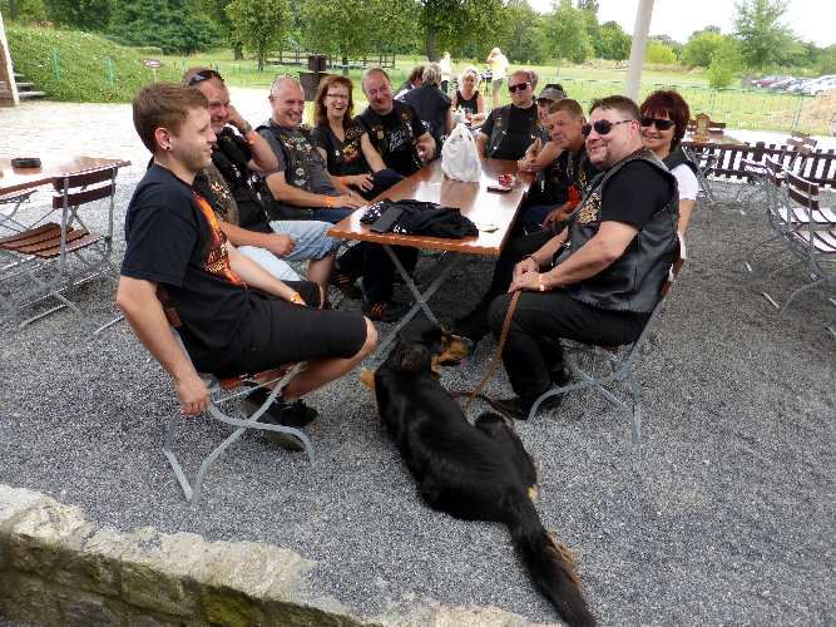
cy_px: 314
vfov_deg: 56.8
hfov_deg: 71.6
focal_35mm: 24
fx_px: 580
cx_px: 418
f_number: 3.3
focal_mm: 4.3
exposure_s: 1/200
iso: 100
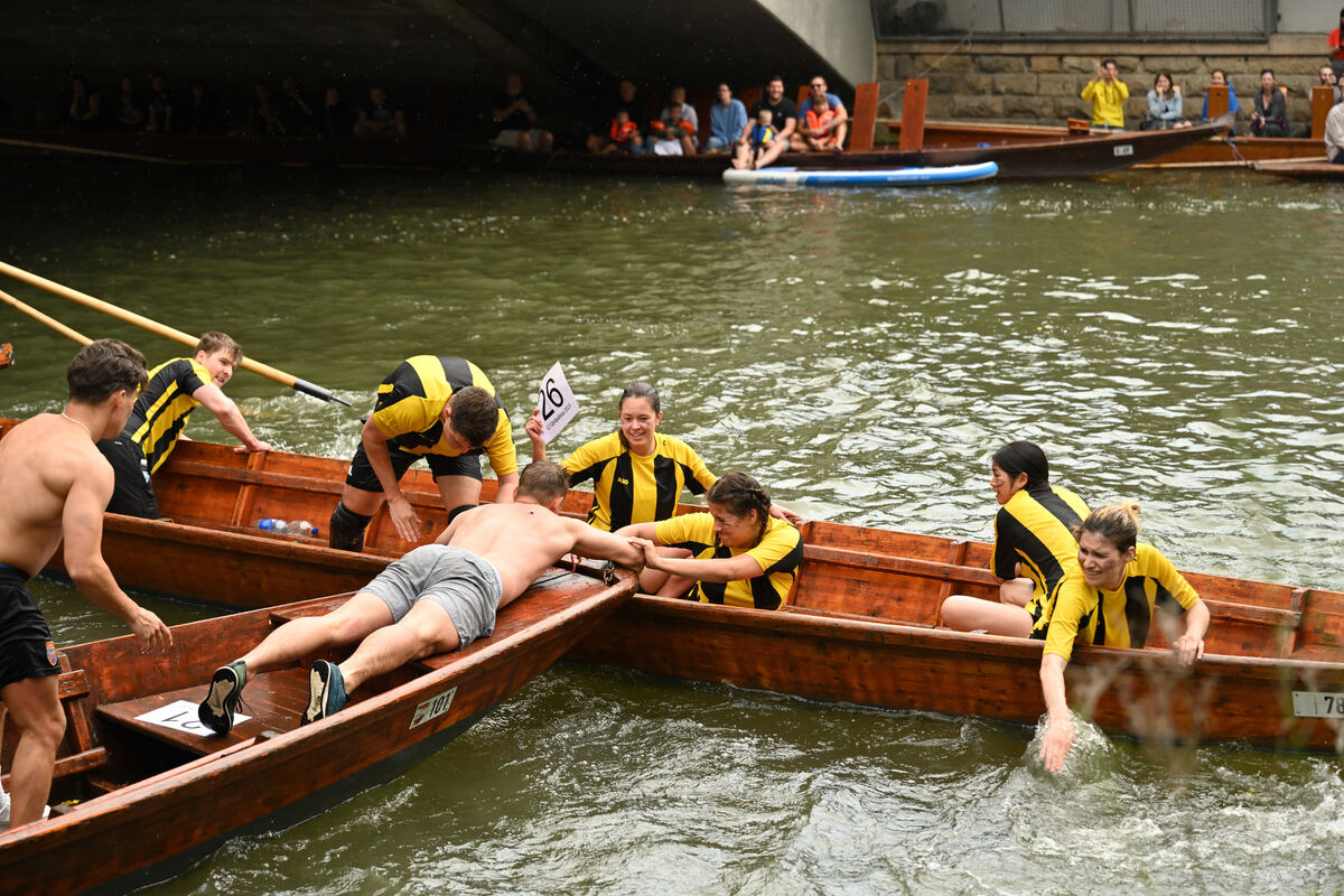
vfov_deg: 19.5
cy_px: 448
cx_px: 672
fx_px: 2613
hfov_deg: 28.8
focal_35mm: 70
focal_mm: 70
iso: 400
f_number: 3.5
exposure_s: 1/1250
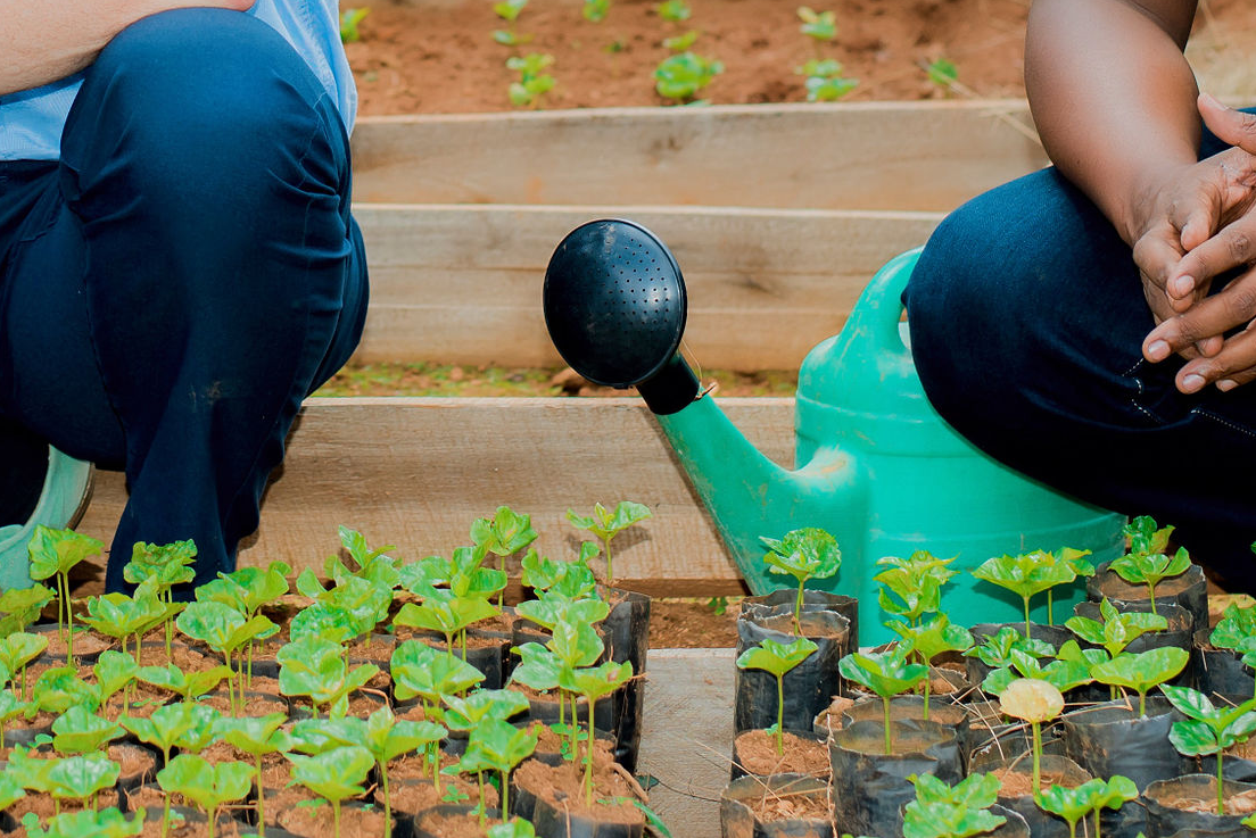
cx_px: -32
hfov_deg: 12.4
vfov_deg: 8.2
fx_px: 5689
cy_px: -504
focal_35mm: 163
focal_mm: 50
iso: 160
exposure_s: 1/200
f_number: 3.5
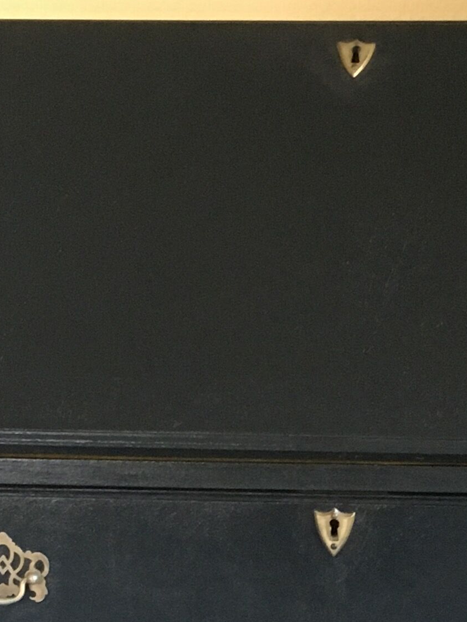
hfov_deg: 14.2
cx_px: 319
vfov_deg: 18.2
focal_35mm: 104
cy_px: 683
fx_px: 1871
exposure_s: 1/25
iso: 200
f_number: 2.2
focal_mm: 4.15
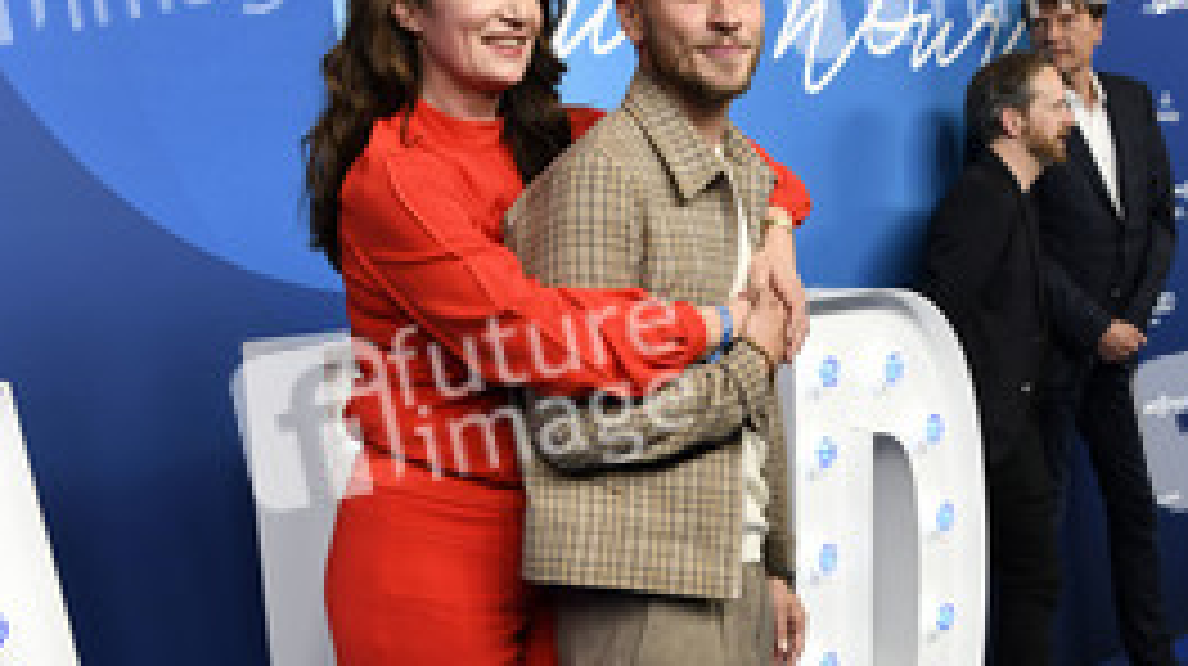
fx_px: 1448
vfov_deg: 24.9
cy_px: 630
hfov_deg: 44.6
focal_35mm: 46
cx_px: 594
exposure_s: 1/250
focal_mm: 29
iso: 800
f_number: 4
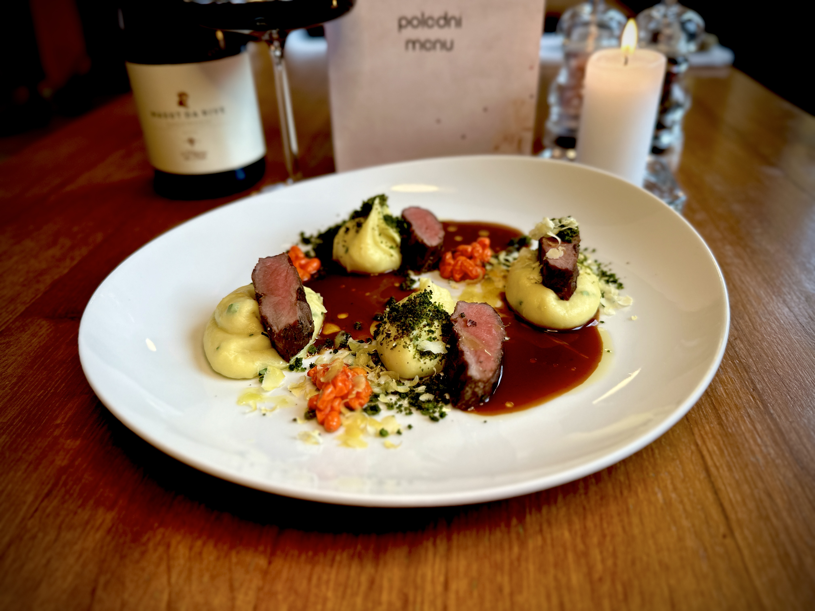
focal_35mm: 24
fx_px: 565
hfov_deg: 71.6
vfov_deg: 56.8
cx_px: 408
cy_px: 306
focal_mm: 6.86
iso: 100
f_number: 1.78
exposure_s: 1/100
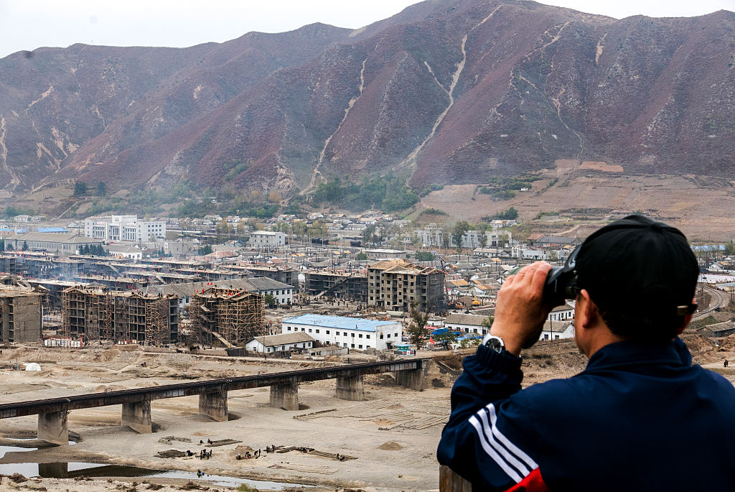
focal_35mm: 75
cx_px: 368
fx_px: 1533
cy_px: 246
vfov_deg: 18.2
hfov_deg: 27.0
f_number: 8
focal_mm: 34
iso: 250
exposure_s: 1/125
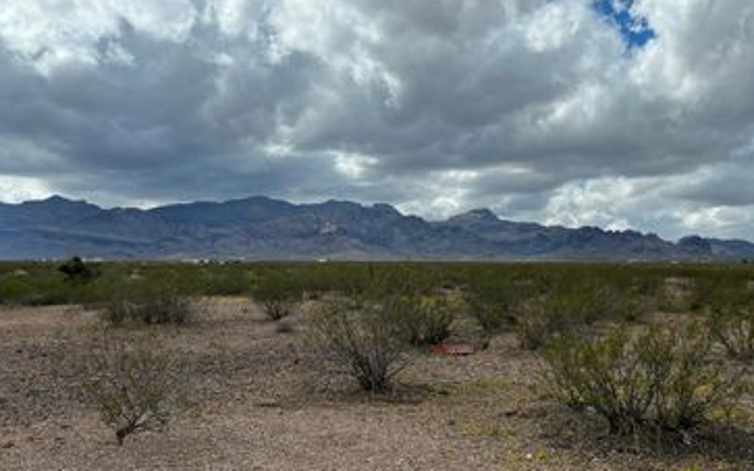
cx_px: 467
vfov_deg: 33.6
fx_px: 781
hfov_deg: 51.1
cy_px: 227
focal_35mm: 38
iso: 50
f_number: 1.6
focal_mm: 5.1
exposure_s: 1/7353
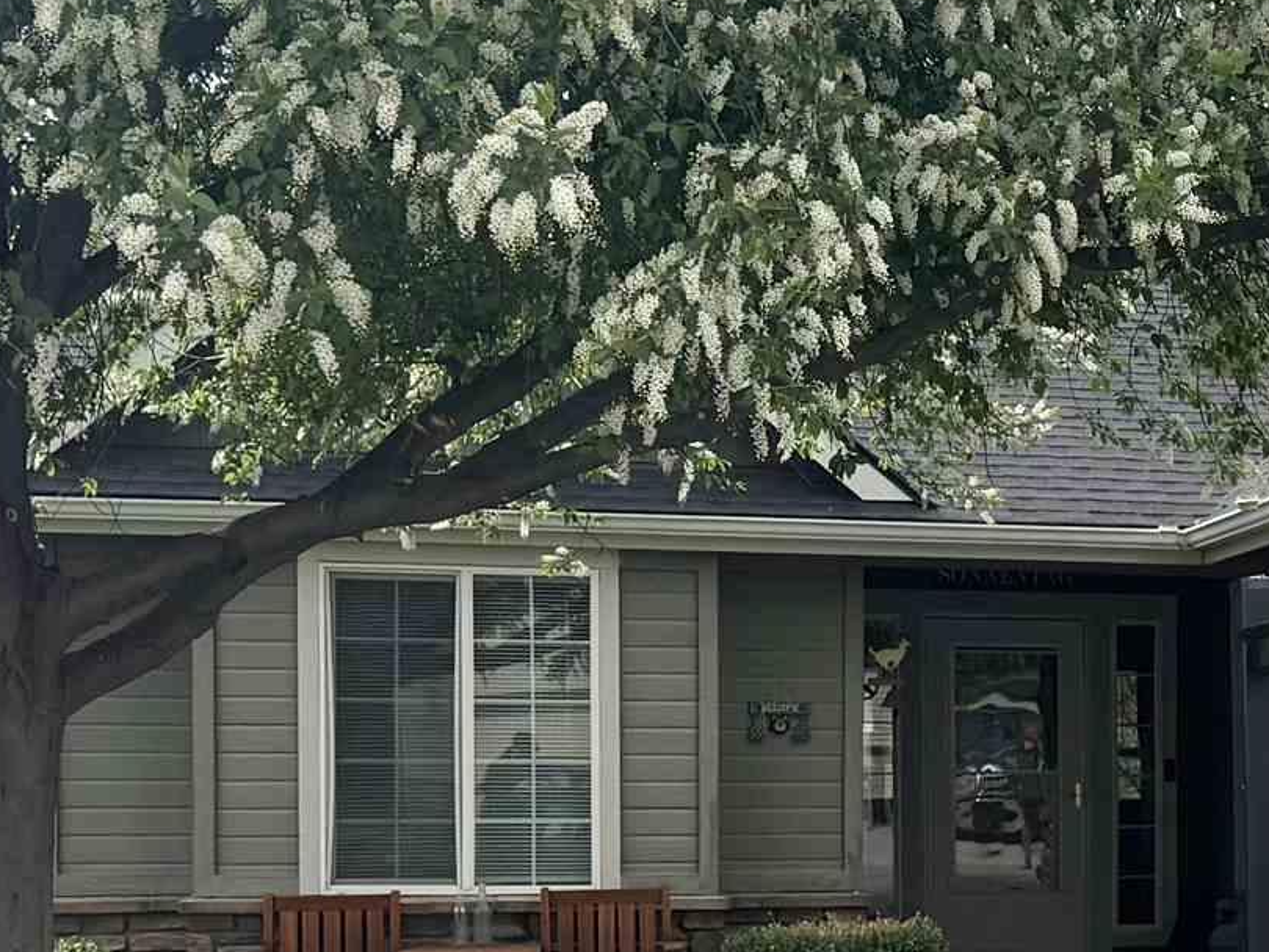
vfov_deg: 16.0
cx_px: 1438
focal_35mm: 91
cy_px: 852
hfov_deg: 20.4
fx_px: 3337
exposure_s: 1/2907
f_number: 1.78
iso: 100
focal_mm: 6.76
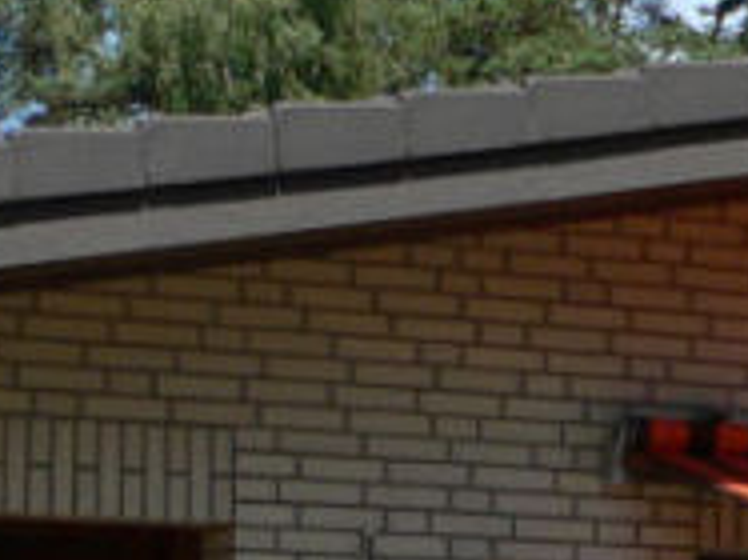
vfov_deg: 6.5
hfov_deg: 8.8
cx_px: 676
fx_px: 4859
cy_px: 964
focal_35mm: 225
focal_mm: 6.8
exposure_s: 1/500
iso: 80
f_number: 4
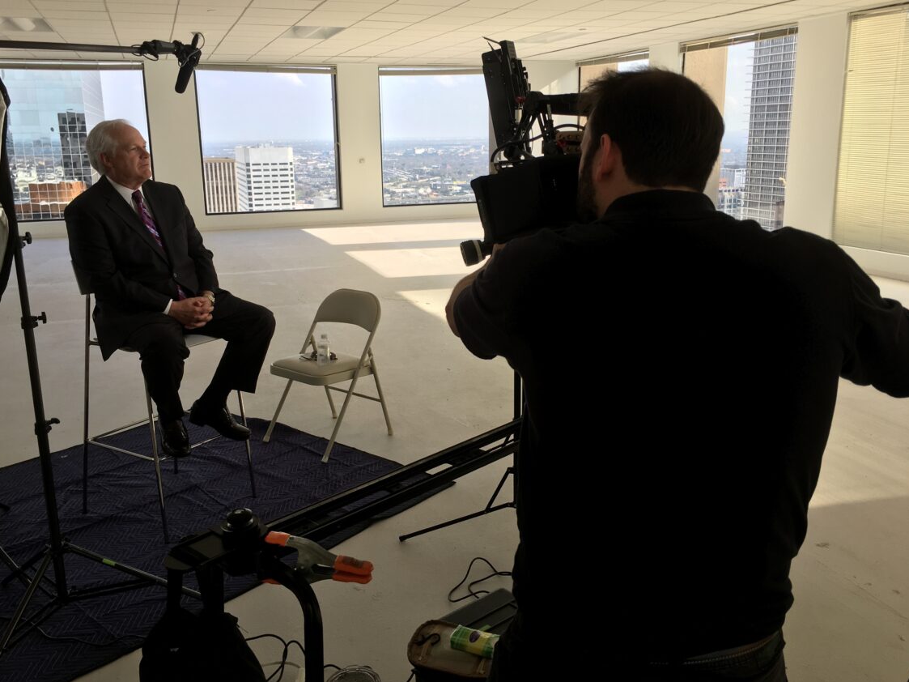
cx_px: 447
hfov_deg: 58.4
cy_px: 326
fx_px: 814
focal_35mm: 31
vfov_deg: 45.4
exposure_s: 1/164
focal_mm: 4.15
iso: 25
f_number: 2.2
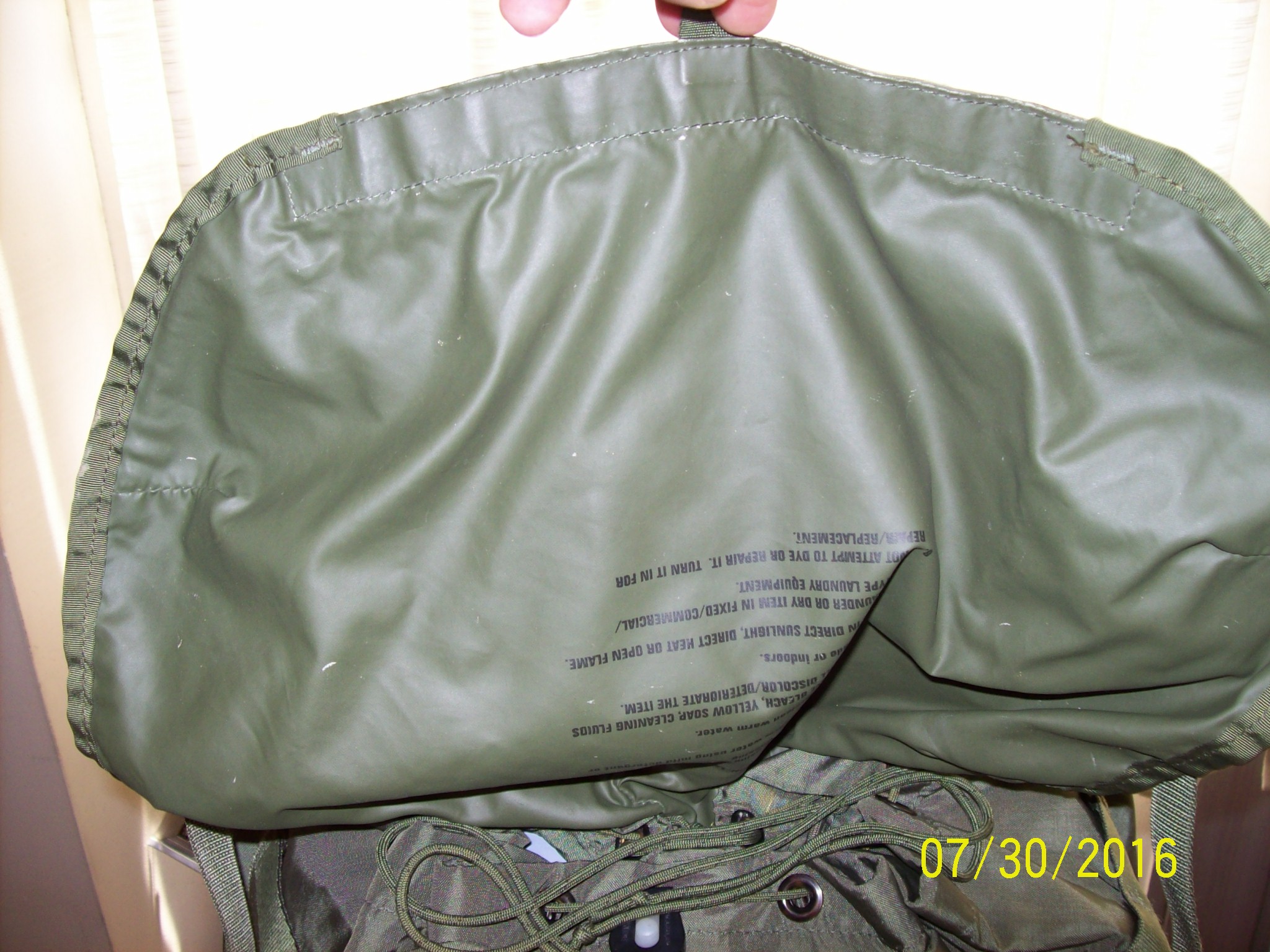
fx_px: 1321
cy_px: 476
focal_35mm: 36
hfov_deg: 51.4
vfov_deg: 39.7
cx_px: 635
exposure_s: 1/64
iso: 80
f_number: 2.7
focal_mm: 6
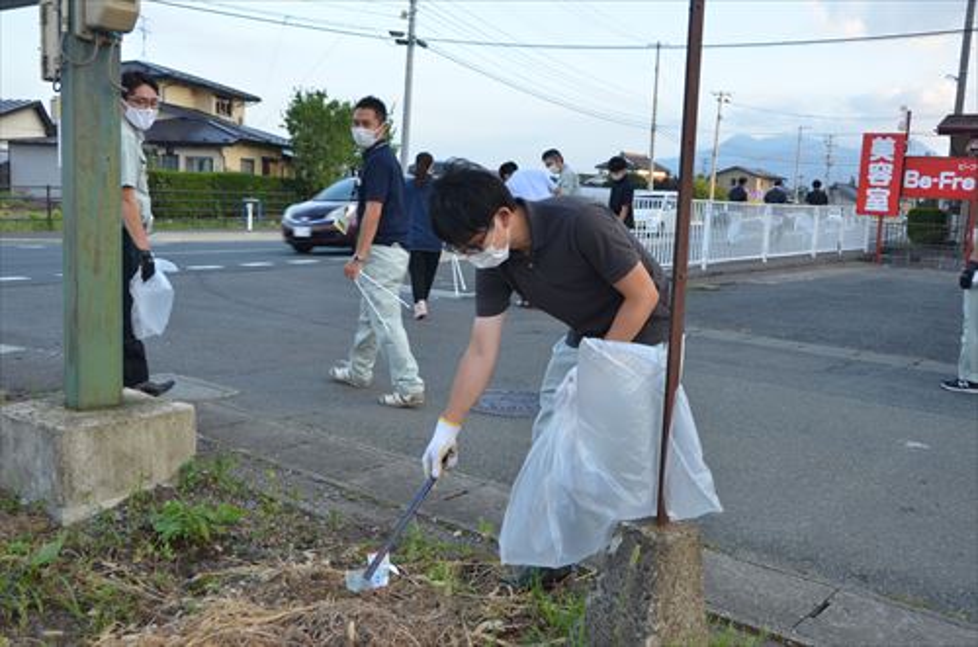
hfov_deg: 53.2
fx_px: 976
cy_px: 324
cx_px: 489
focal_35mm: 36
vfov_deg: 36.7
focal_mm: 24
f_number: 18
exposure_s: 1/80
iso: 100
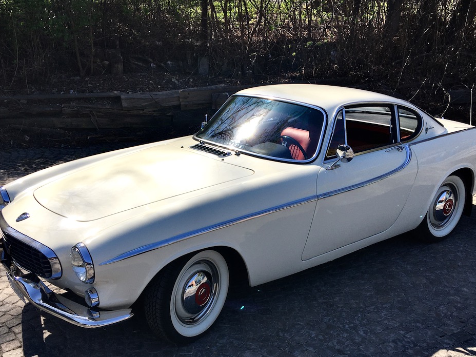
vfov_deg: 35.8
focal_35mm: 40
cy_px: 221
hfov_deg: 46.8
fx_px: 550
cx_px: 239
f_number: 2.2
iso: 25
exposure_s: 1/874
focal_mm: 4.15
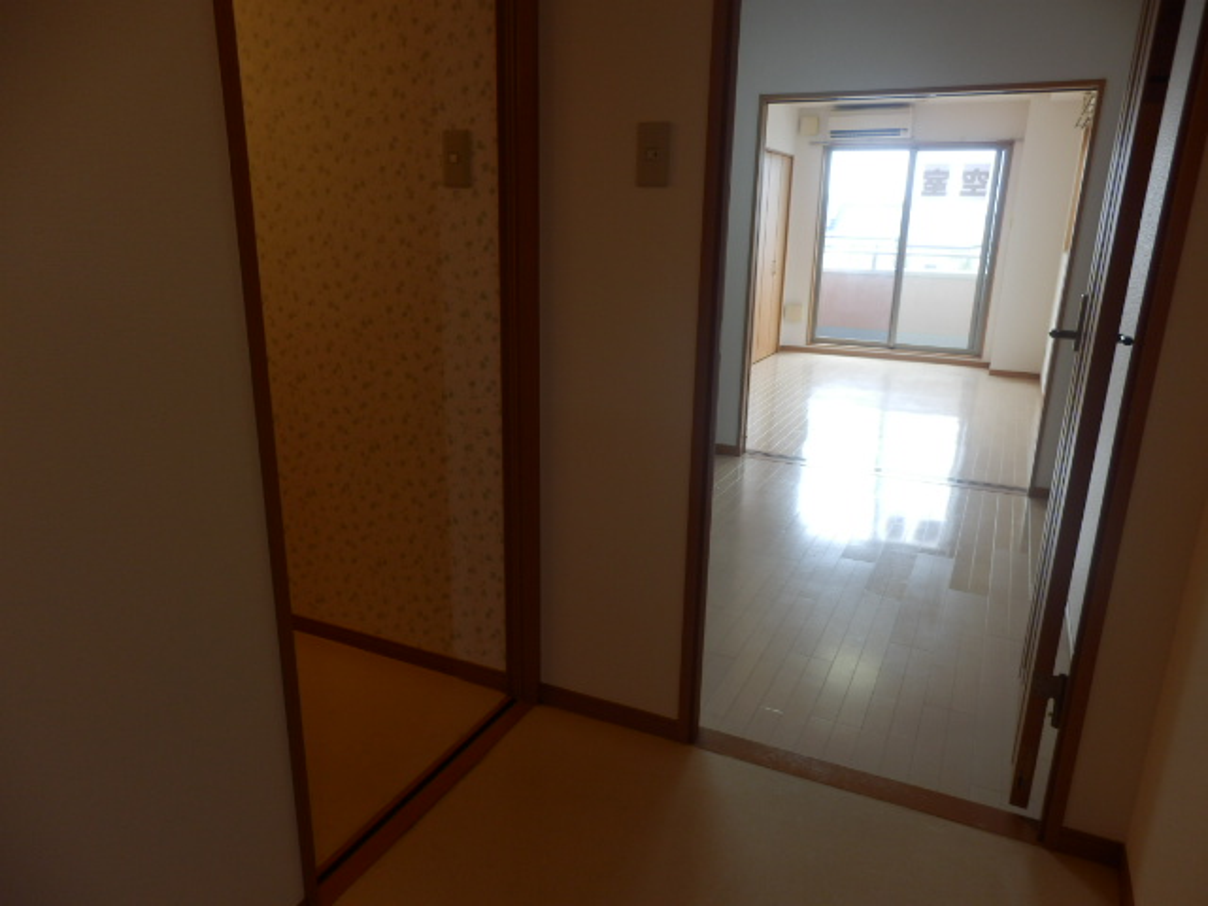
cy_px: 453
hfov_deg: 71.6
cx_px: 604
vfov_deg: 56.8
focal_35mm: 24
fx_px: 838
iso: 80
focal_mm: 4.2
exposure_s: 1/40
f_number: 3
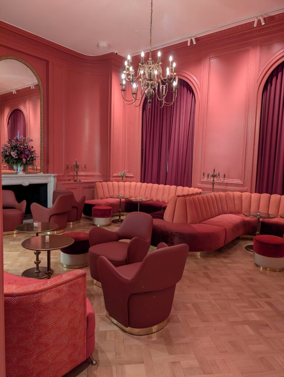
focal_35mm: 24
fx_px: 262
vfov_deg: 71.5
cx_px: 142
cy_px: 188
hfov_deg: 56.9
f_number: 1.68
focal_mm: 6.9
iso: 172
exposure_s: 1/25
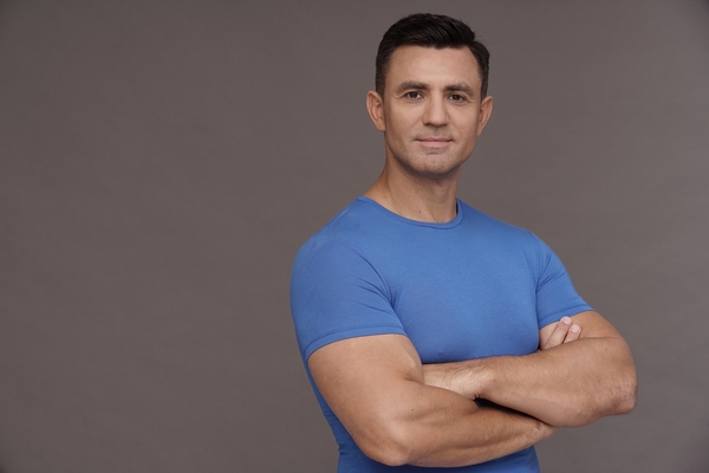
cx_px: 354
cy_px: 236
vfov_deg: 11.9
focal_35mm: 115
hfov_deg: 17.8
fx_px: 2265
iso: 320
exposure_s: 1/160
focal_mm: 115
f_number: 10
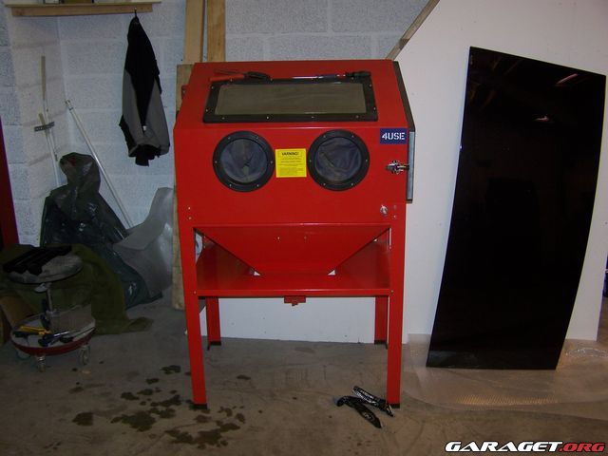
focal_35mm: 38
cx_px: 304
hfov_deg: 49.0
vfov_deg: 37.7
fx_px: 667
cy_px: 228
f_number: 2.8
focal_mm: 6.3
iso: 80
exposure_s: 1/60
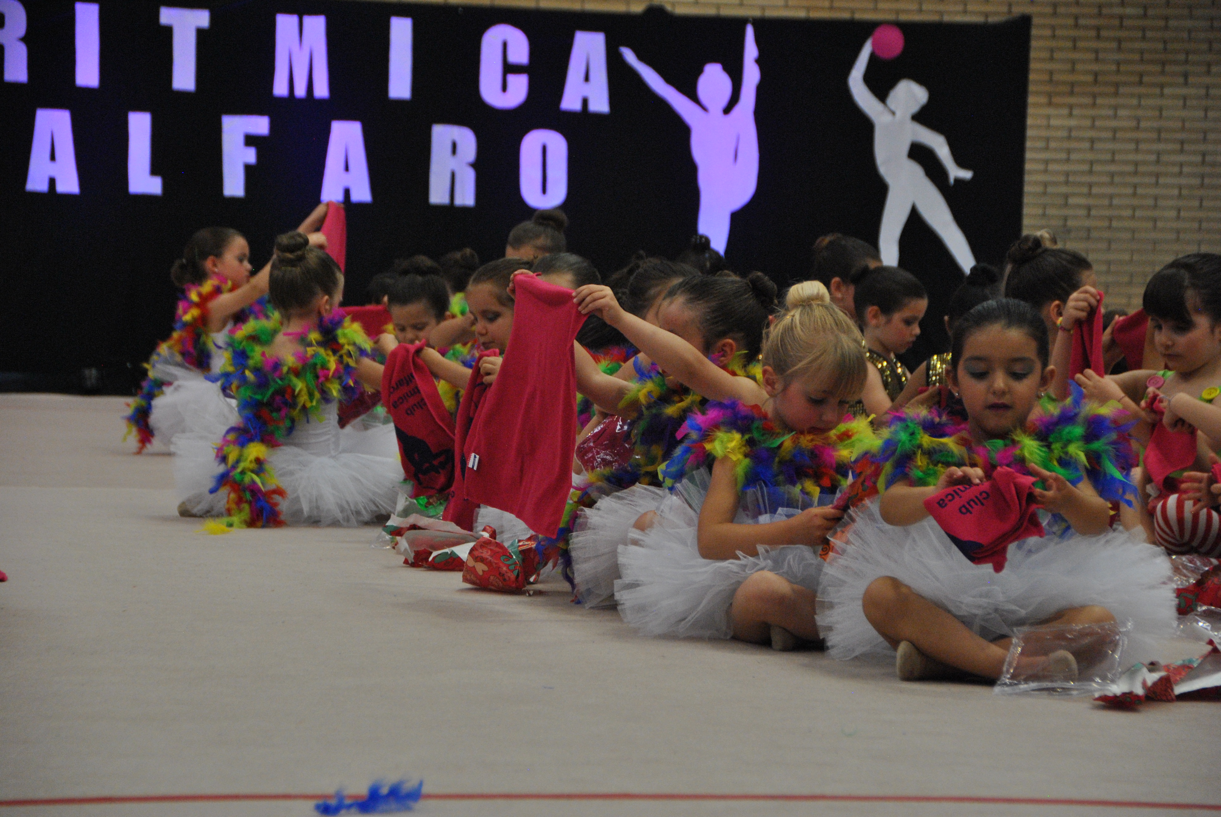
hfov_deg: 15.9
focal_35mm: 129
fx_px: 4380
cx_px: 610
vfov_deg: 10.7
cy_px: 408
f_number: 5.3
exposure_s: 1/200
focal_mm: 86
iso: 800
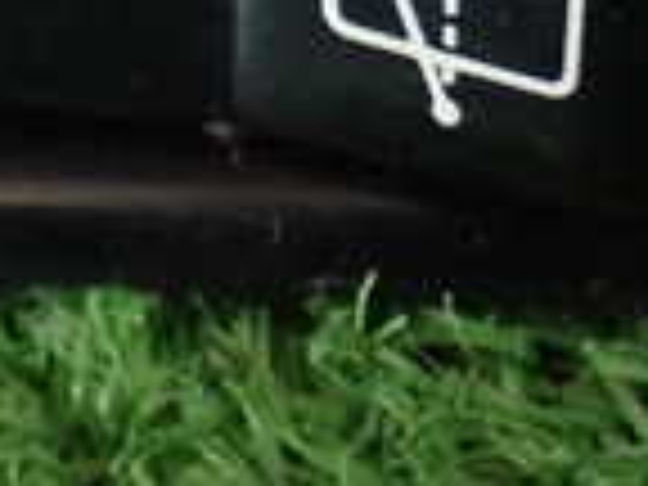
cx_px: 328
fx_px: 3426
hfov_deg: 10.8
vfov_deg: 8.0
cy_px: -220
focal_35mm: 183
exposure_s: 1/40
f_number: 2.9
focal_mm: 7.84
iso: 800
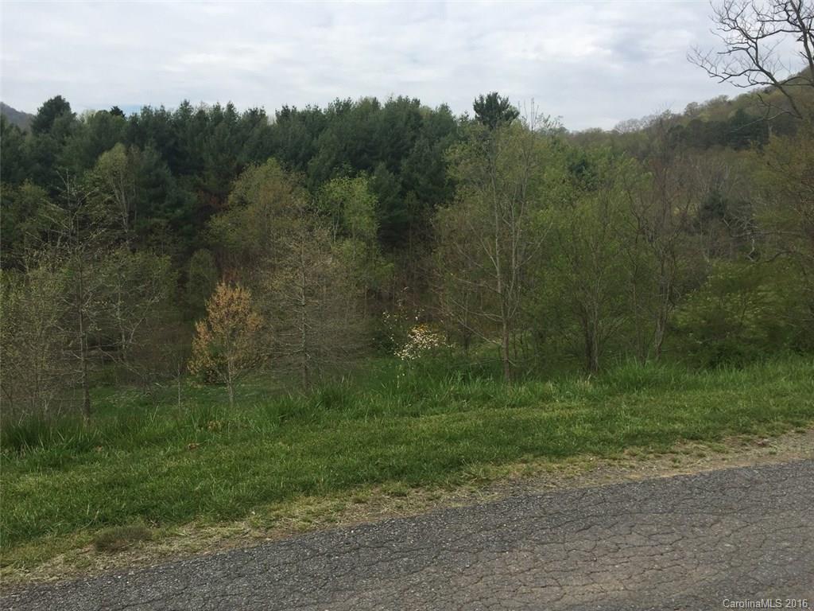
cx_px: 407
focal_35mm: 29
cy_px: 306
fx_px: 682
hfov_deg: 61.7
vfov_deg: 48.2
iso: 32
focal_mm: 4.15
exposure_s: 1/1236
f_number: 2.2
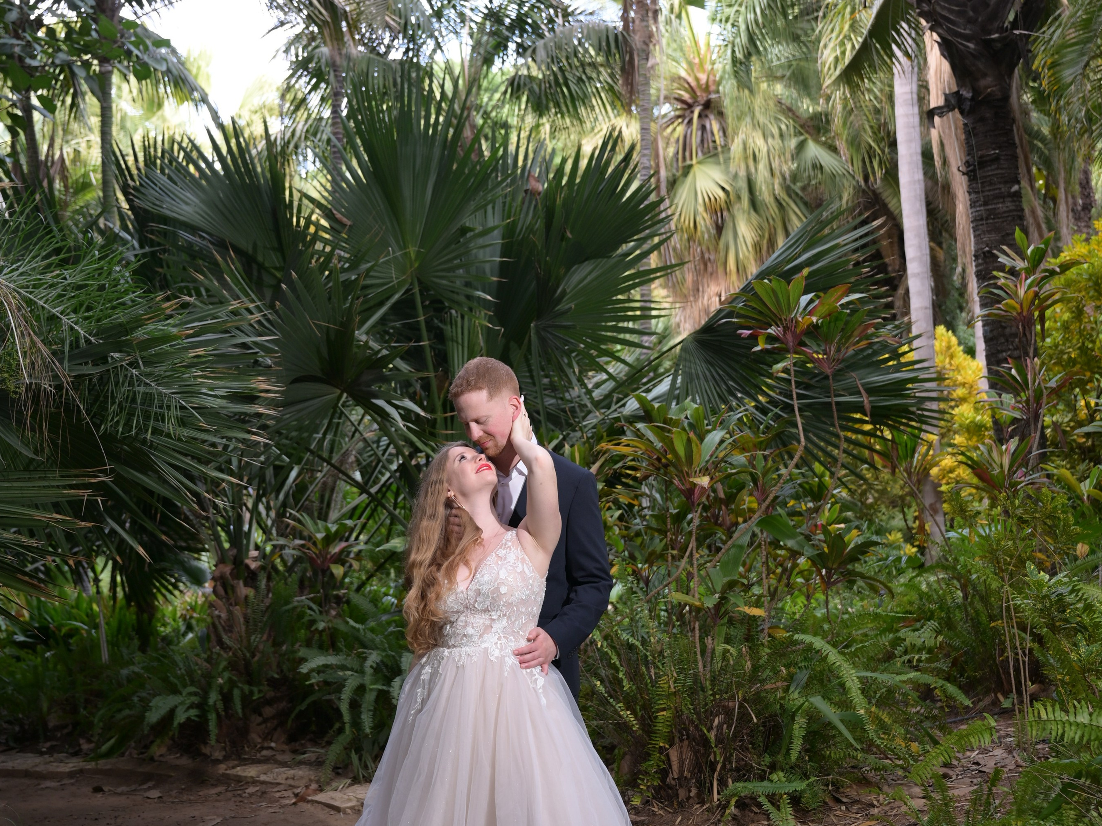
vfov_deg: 30.4
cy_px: 394
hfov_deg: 39.9
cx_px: 541
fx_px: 1520
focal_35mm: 48
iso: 250
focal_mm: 32.5
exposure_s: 1/160
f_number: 3.5
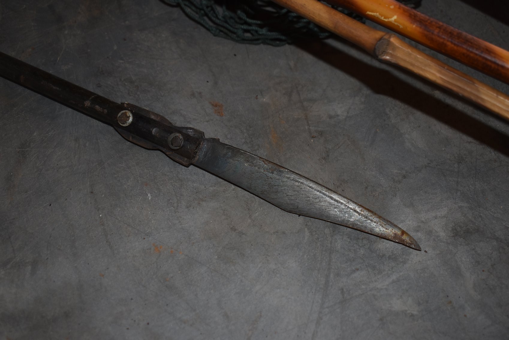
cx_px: 254
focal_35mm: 45
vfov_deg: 29.9
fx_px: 637
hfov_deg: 43.6
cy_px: 170
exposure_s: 1/80
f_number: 4.2
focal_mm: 30
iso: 400
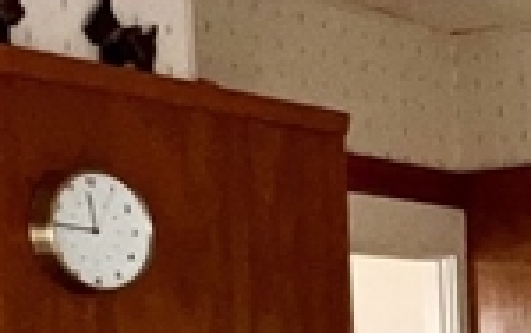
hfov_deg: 20.0
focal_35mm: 94
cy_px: 514
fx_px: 1361
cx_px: 712
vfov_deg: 13.1
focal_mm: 1.57
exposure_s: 1/98
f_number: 1.8
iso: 64
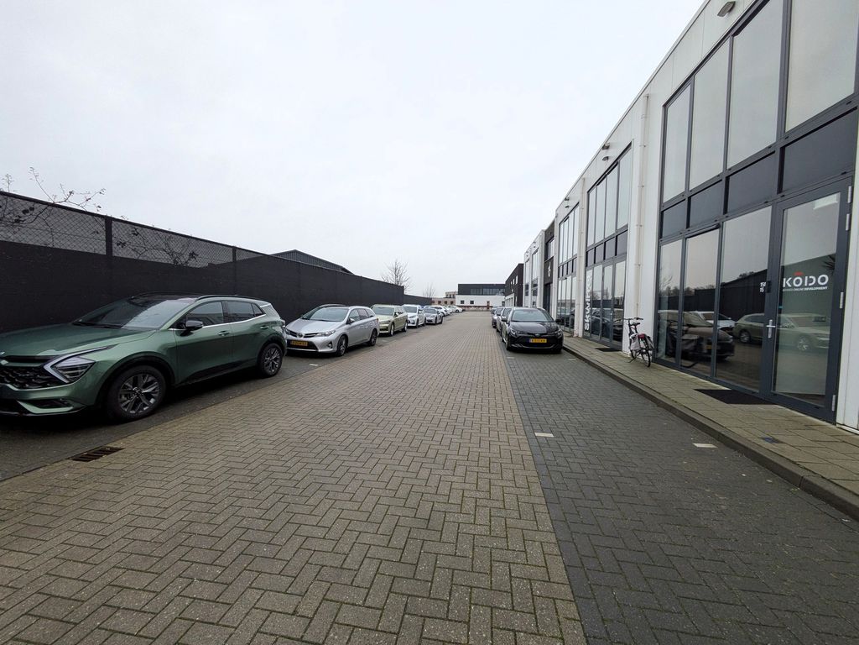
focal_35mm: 14
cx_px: 430
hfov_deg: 102.1
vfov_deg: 85.7
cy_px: 322
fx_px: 347
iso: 53
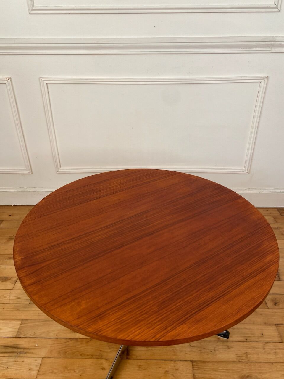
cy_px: 190
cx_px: 142
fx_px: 284
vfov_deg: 67.3
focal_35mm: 26
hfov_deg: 53.1
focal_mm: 4.25
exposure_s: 1/121
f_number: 1.8
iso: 64
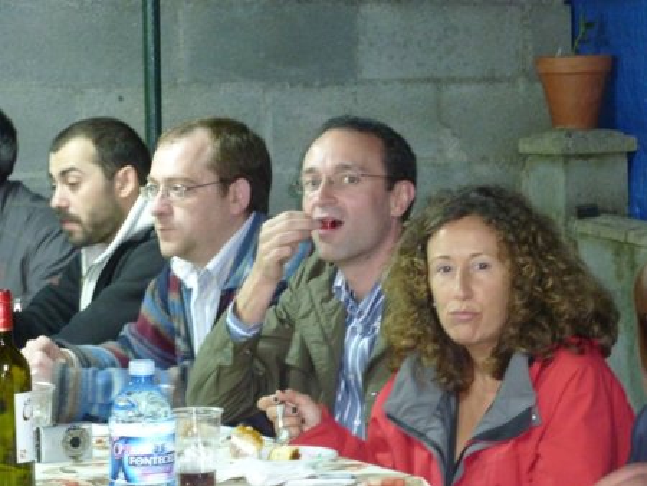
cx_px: 324
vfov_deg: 11.6
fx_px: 2394
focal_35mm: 128
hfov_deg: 15.4
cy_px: 243
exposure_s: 1/8
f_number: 4.4
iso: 640
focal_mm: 21
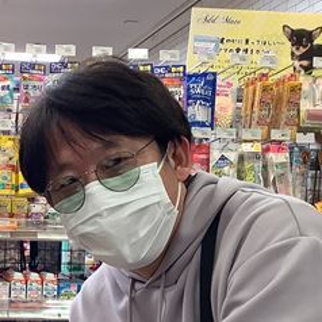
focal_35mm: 69
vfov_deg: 24.6
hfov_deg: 23.5
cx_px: -30
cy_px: 261
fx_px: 726
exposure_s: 1/50
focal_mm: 3.3
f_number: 2.4
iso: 80
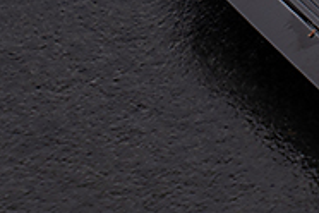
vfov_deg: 2.0
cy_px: -60
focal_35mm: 678
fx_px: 6007
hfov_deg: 3.0
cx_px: 1017
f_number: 9
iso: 100
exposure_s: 1/160
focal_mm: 105
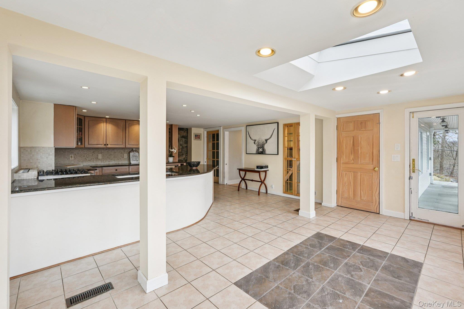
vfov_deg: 72.0
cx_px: 232
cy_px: 154
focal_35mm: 16
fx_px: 213
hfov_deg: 95.0
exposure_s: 1/15
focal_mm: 16.5
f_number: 10
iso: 400
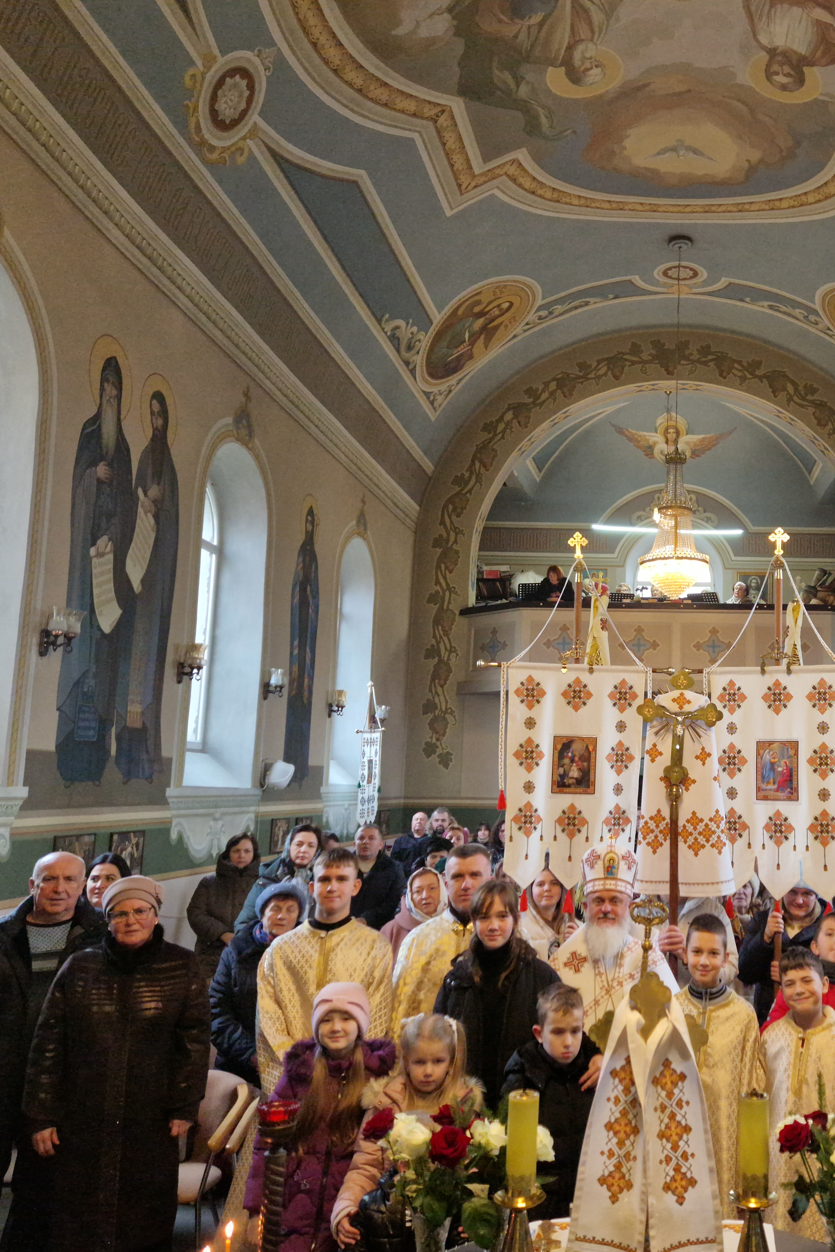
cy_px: 625
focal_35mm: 32
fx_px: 1113
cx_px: 681
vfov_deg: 58.7
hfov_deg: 39.3
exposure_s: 1/50
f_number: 1.8
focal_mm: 5.4
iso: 250
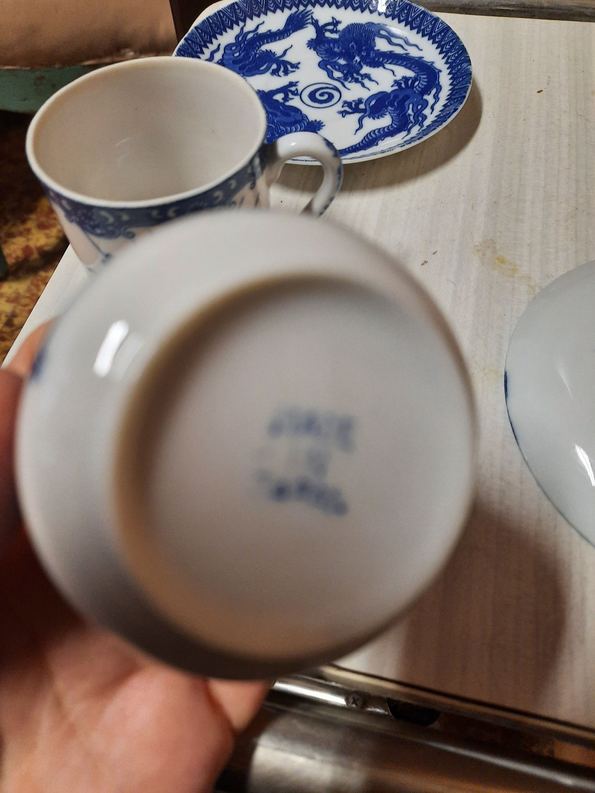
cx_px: 298
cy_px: 396
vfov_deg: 69.4
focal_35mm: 25
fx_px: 573
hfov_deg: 54.9
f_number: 2
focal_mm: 4.6
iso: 320
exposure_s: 1/33
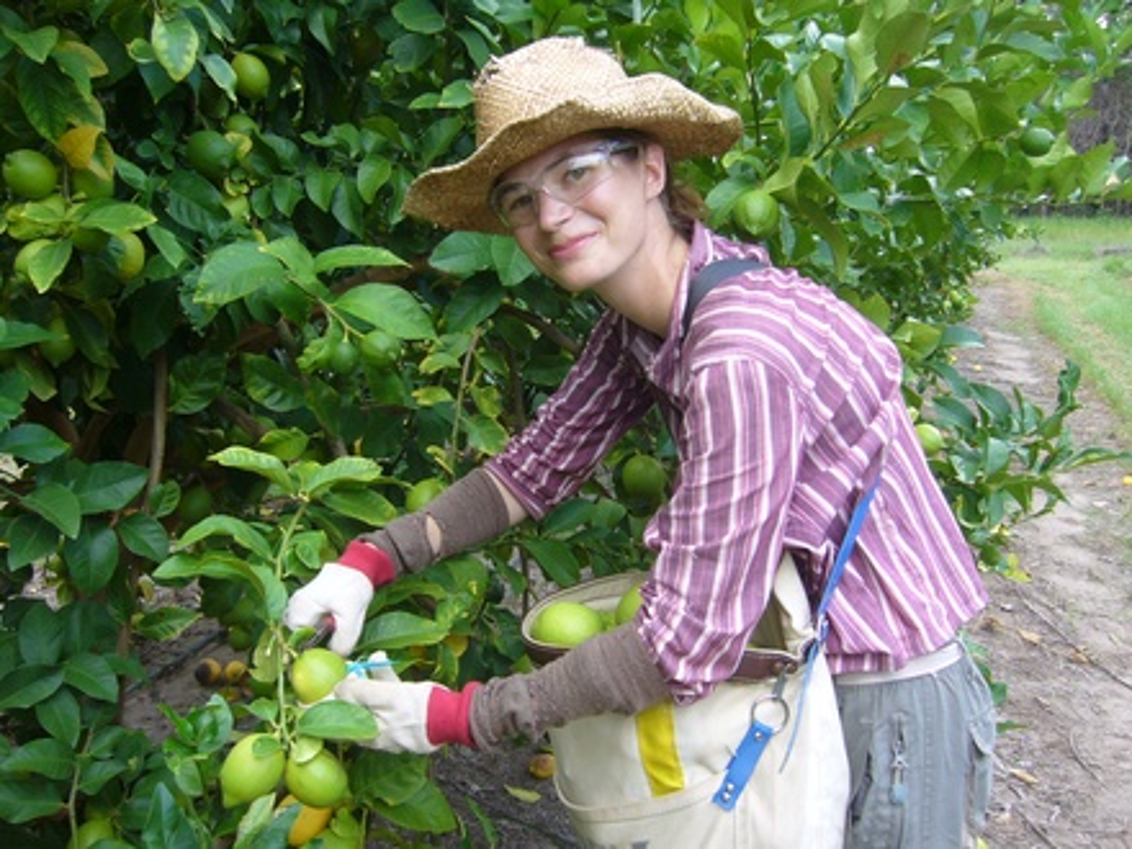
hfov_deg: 52.6
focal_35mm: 35
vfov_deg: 40.7
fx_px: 1145
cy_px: 424
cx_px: 566
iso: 80
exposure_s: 1/25
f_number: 2.8
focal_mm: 5.8
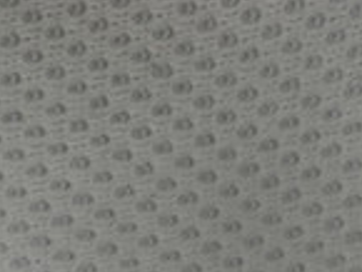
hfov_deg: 11.0
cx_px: 180
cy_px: 554
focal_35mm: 179
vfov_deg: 7.9
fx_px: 1873
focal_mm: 4.25
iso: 50
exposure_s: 1/121
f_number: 1.8
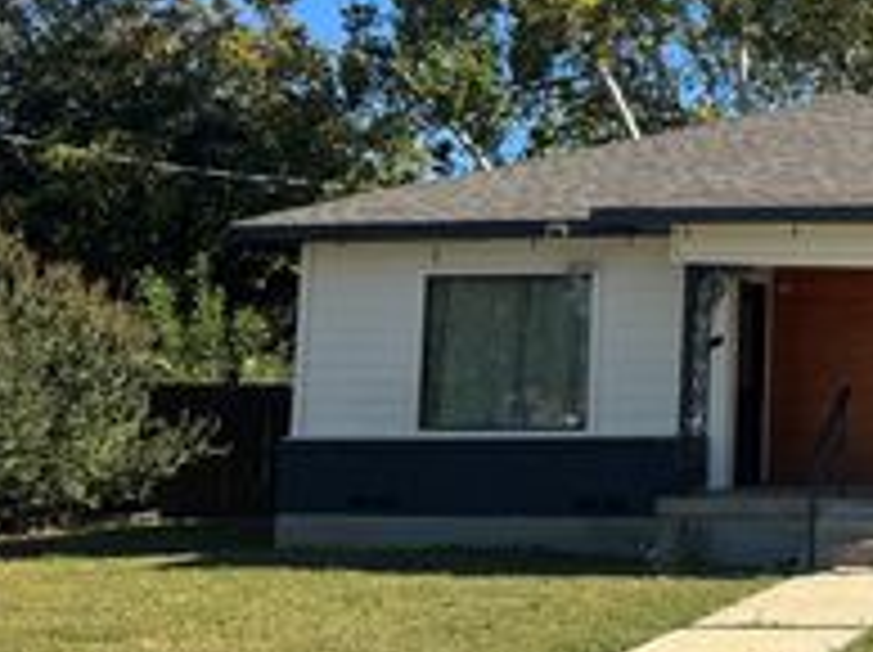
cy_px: 200
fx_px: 1562
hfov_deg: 27.2
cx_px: 1076
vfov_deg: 23.5
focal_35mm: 62
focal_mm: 6.76
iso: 80
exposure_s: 1/2604
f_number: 1.78
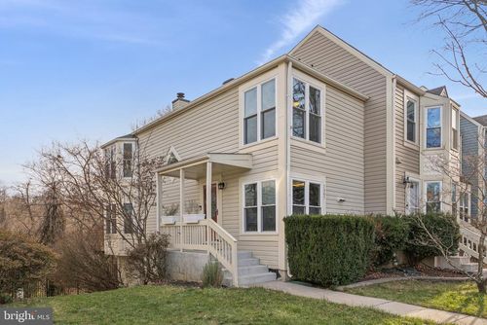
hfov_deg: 73.7
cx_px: 244
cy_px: 162
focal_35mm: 24
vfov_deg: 53.2
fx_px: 325
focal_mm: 24
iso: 80
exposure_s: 1/200
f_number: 4
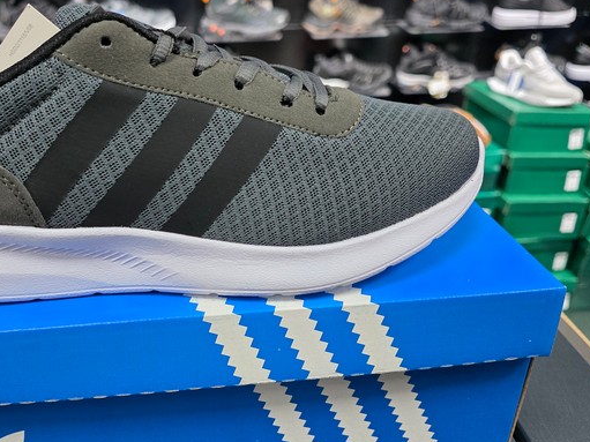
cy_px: 238
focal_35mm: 36
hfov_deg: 50.5
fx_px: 613
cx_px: 199
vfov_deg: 39.6
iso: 160
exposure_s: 1/100
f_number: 1.7
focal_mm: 6.3
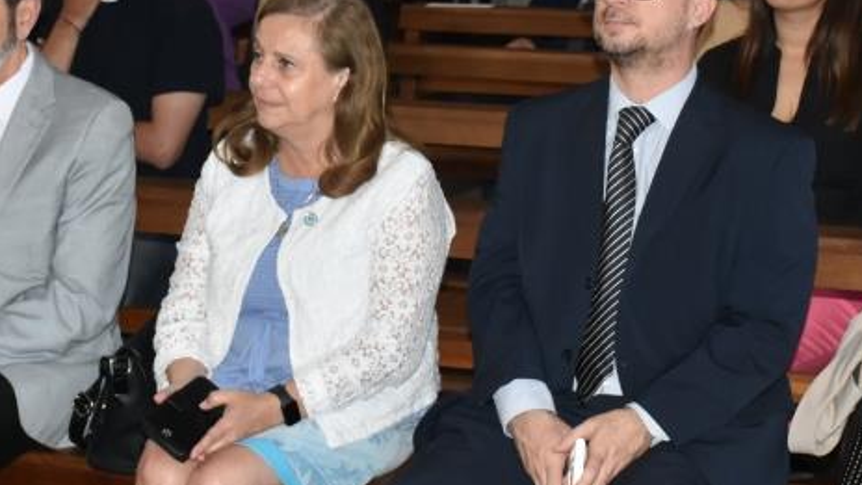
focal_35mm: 104
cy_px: 151
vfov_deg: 11.6
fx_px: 2377
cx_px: 412
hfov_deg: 20.6
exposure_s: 1/60
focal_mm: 30
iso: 1250
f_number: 5.6
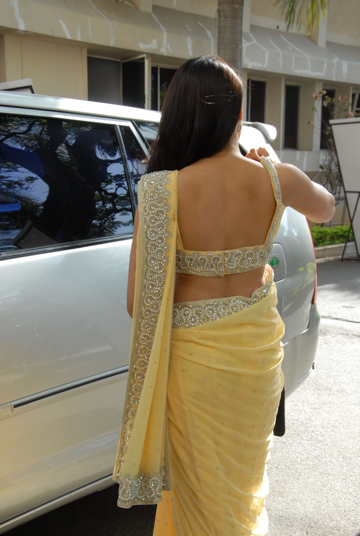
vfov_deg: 37.8
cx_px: 180
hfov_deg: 25.9
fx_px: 784
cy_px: 268
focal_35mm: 52
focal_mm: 35
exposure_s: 1/125
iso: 320
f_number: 9
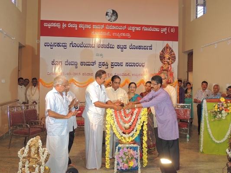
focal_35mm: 35
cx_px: 116
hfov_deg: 52.6
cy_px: 86
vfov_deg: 40.7
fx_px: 234
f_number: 3.3
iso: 100
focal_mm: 6.2
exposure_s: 1/80
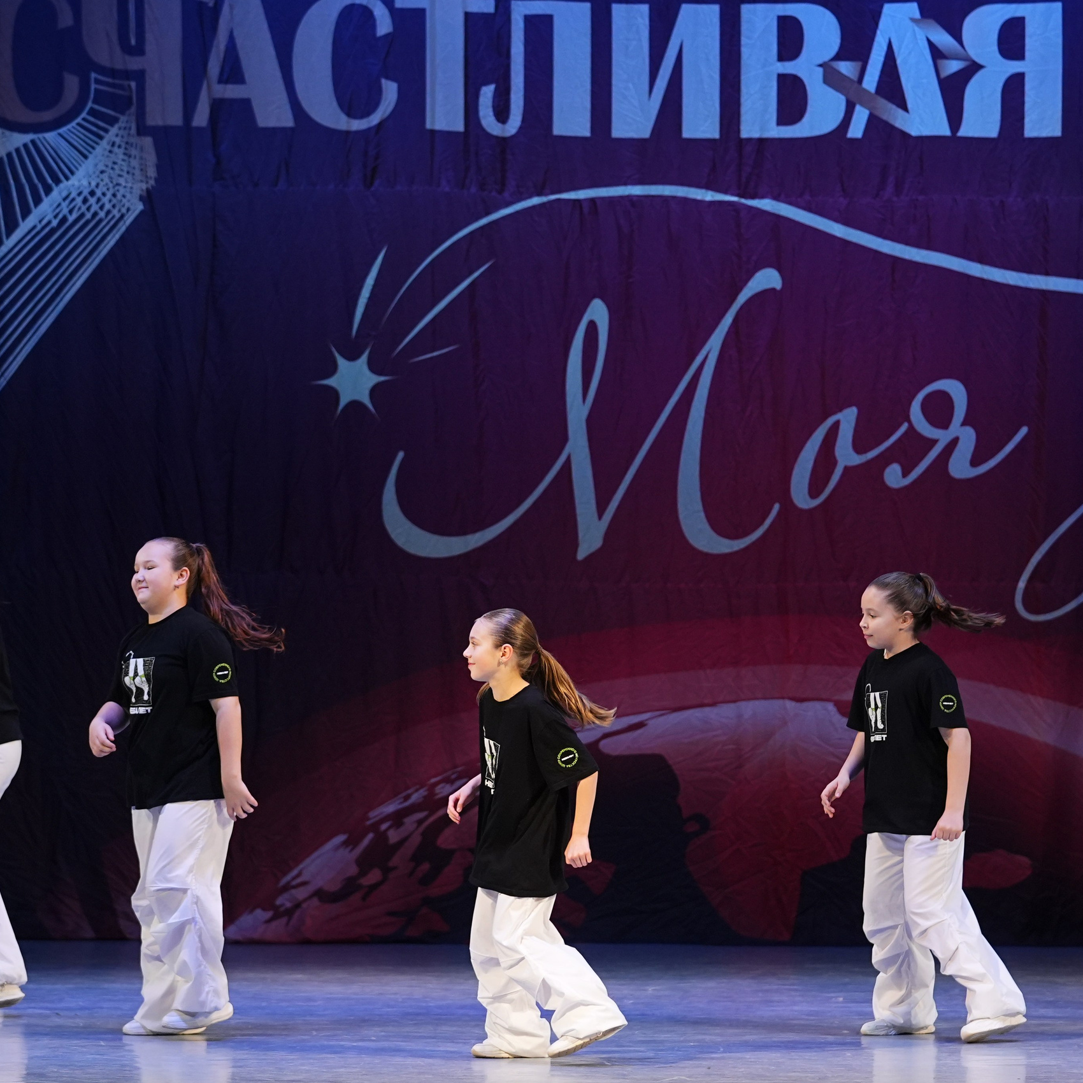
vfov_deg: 8.1
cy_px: 542
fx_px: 7610
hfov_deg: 8.1
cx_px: 553
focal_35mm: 215
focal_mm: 112
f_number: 2.8
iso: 1250
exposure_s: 1/400
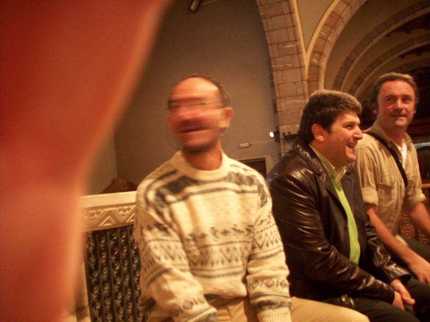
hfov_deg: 50.1
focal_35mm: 37
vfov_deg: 38.7
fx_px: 460
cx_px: 215
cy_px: 161
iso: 160
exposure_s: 1/10
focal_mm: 6.2
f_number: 2.8
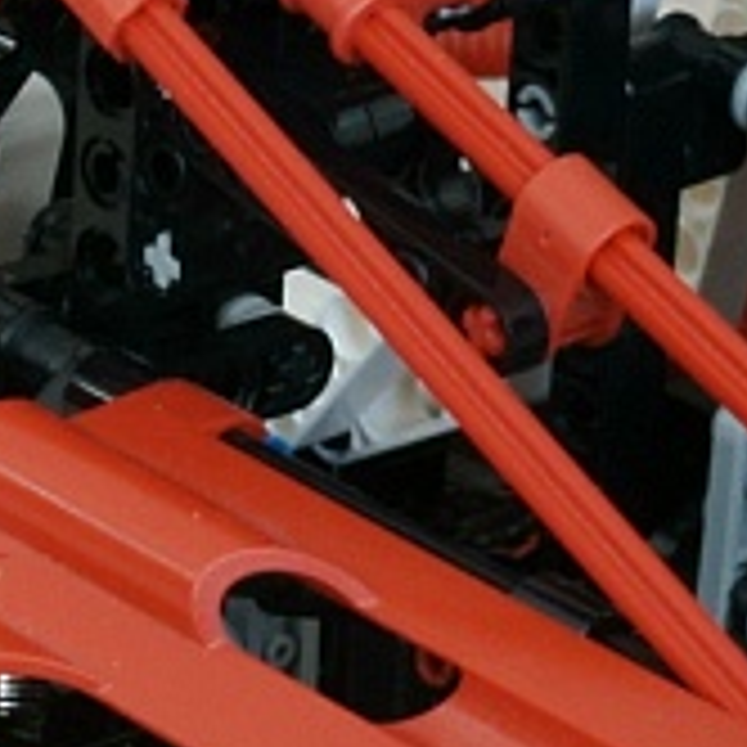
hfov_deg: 8.5
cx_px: 153
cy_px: 686
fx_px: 5005
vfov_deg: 8.5
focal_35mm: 205
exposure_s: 1/6
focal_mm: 26
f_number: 10
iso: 800
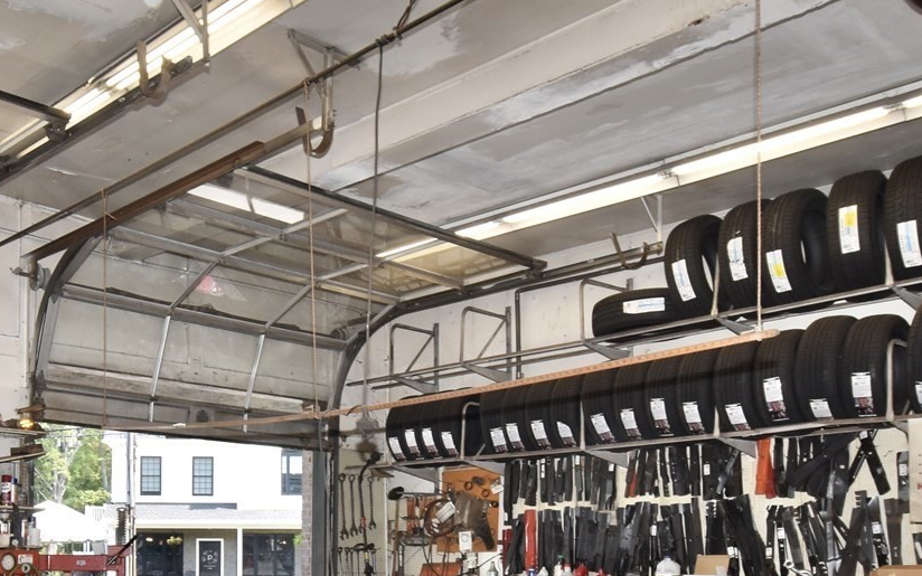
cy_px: 530
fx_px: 955
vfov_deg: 31.8
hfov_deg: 49.9
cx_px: 254
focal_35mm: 38
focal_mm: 10
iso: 400
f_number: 5
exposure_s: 1/200
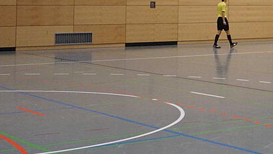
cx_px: 356
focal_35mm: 100
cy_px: -42
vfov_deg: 11.8
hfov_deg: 19.7
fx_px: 724
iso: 3200
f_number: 4
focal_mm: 24
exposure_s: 1/400
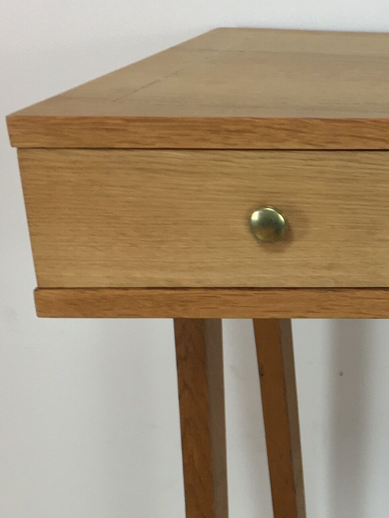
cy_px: 453
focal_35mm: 91
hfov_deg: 15.3
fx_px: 1363
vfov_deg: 21.1
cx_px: 529
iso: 40
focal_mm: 4.15
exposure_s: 1/33
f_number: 2.2
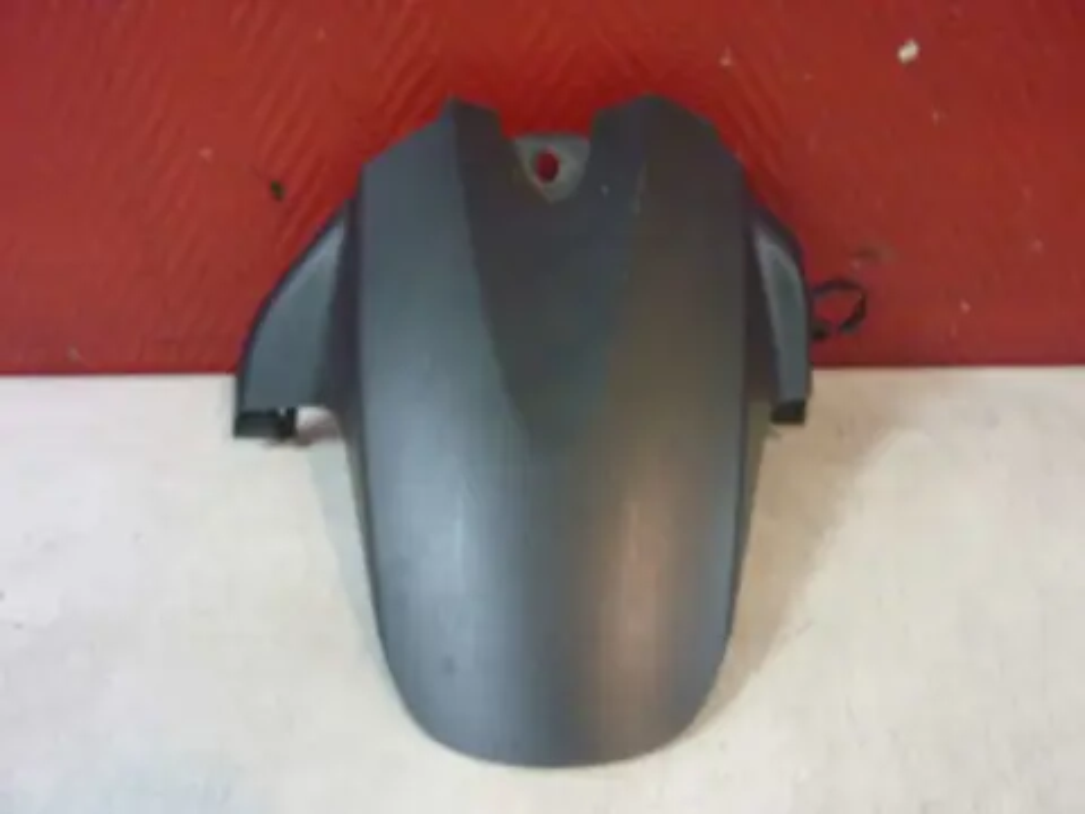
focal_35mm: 33
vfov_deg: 42.9
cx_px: 542
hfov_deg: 55.4
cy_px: 407
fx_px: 1034
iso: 400
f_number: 2.8
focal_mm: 5.5
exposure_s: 1/10
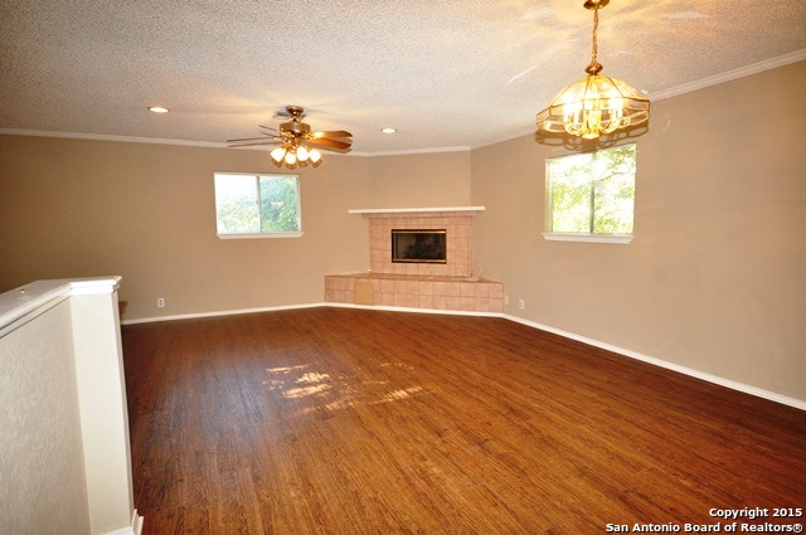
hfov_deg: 85.5
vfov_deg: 63.1
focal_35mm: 20
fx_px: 436
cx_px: 403
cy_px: 268
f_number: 4.5
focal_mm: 13
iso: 800
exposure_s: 1/60
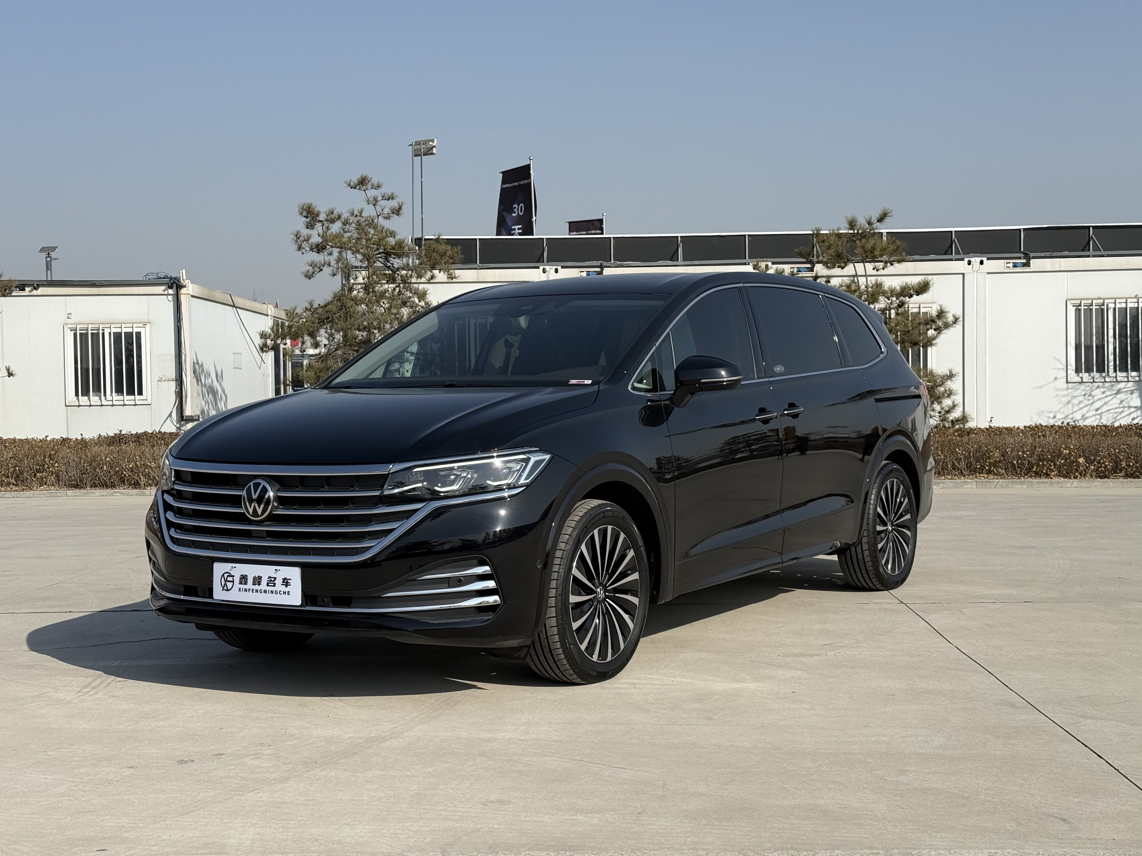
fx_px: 1584
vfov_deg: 30.3
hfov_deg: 39.7
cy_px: 428
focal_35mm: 48
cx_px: 571
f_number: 1.78
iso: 80
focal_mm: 6.76
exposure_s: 1/7874
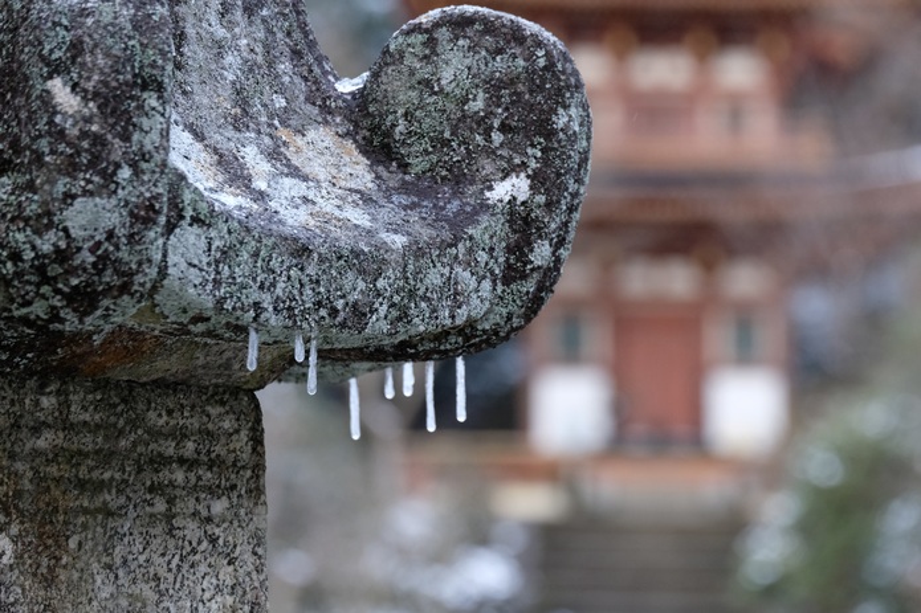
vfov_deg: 6.4
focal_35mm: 216
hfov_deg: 9.5
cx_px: 460
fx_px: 5524
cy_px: 306
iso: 1600
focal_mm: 143.9
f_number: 6.4
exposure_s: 1/60
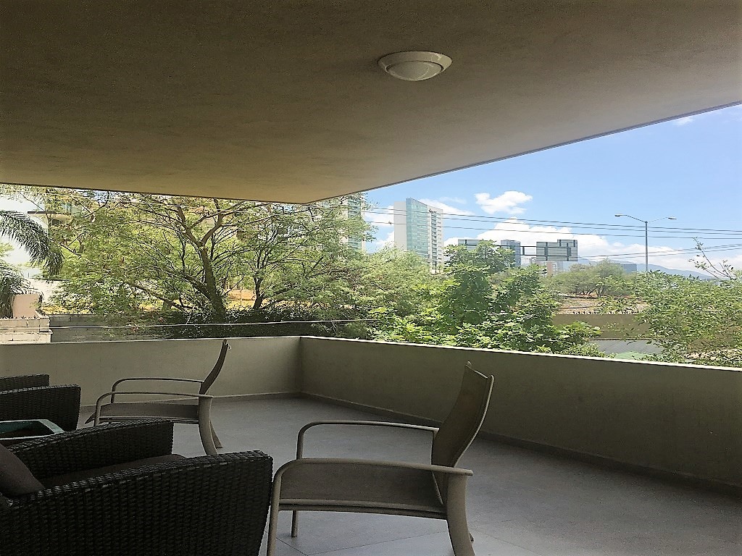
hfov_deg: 61.7
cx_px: 371
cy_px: 278
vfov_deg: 48.2
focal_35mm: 29
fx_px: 622
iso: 25
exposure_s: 1/874
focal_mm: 4.15
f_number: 2.2
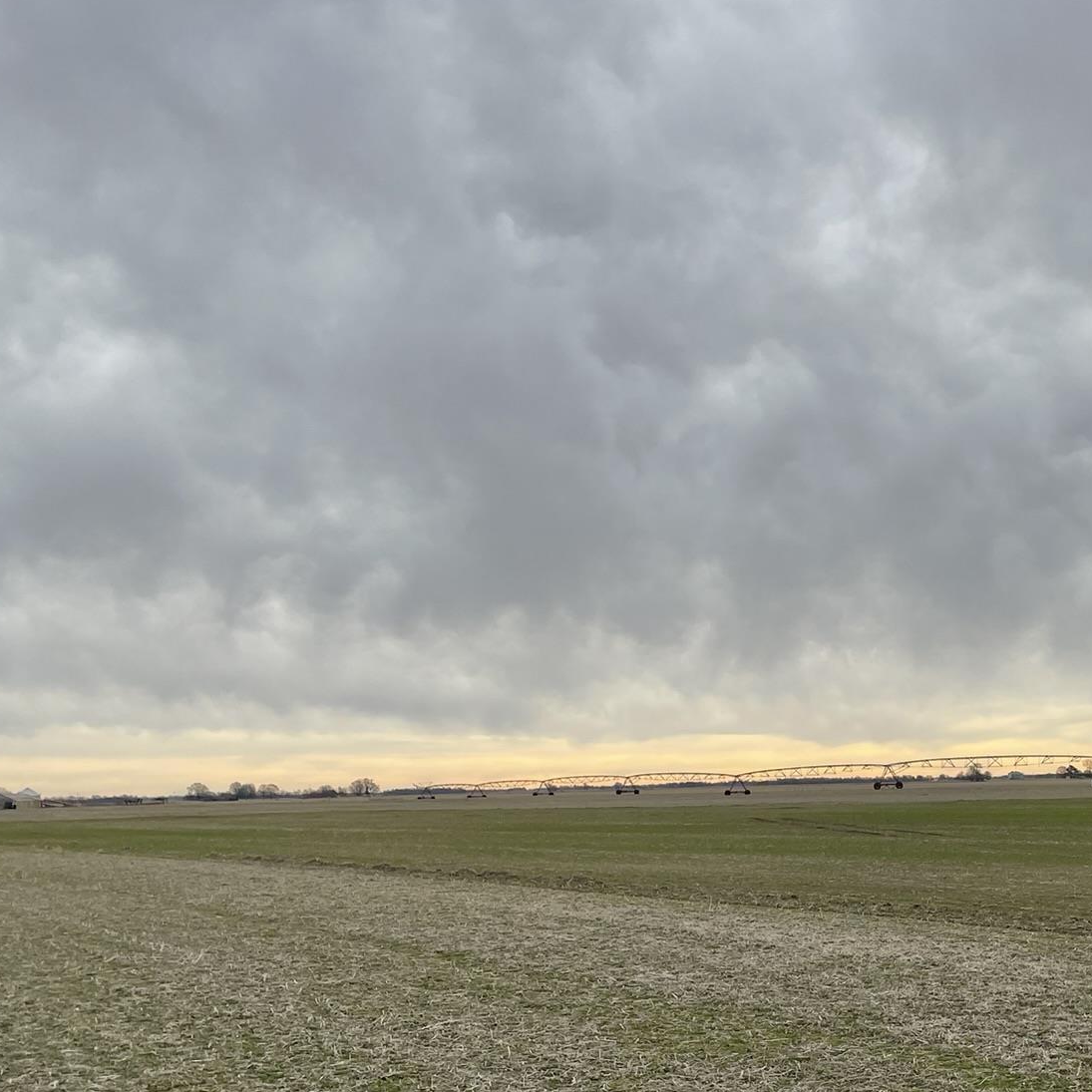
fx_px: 1535
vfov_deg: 38.9
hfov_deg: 37.7
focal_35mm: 43
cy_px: 679
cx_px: 881
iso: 32
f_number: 1.6
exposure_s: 1/404
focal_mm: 4.2
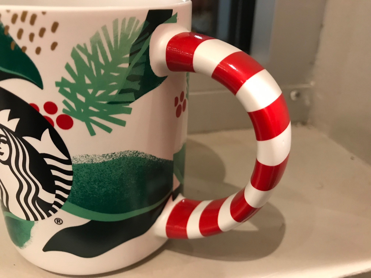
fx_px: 300
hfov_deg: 63.4
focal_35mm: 28
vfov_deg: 49.7
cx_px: 186
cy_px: 139
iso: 100
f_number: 1.8
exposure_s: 1/11
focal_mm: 3.99
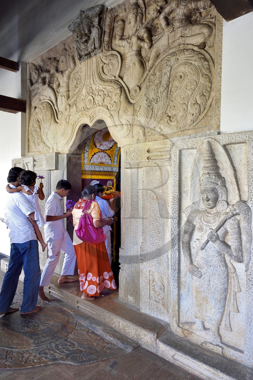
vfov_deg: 73.8
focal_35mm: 24
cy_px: 190
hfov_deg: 53.1
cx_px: 126
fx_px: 253
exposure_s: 1/80
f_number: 8
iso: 800
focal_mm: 24
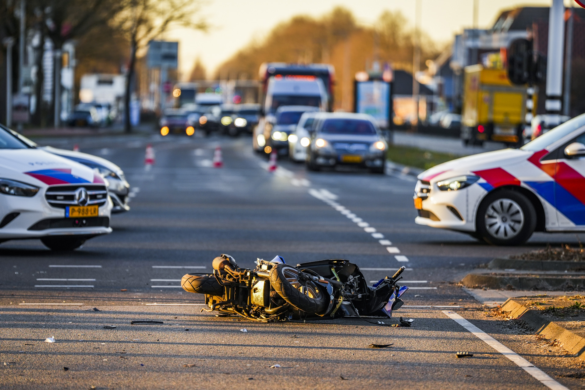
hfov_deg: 10.3
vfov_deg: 6.9
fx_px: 3250
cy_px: 195
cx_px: 292
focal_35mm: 200
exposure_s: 1/800
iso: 200
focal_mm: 200
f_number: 2.8
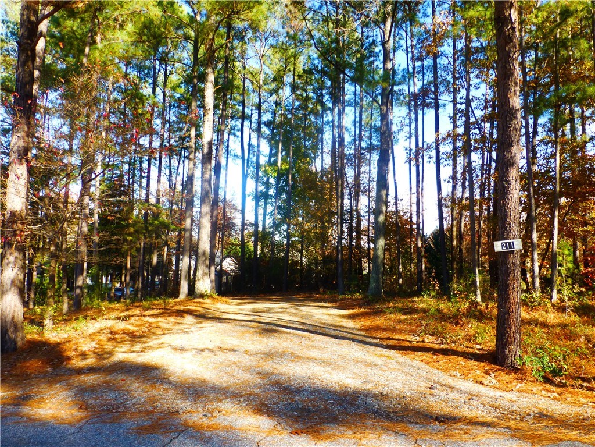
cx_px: 298
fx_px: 413
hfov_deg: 71.6
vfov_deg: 56.8
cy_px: 224
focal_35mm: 24
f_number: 4
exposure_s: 1/125
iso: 100
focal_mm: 4.3
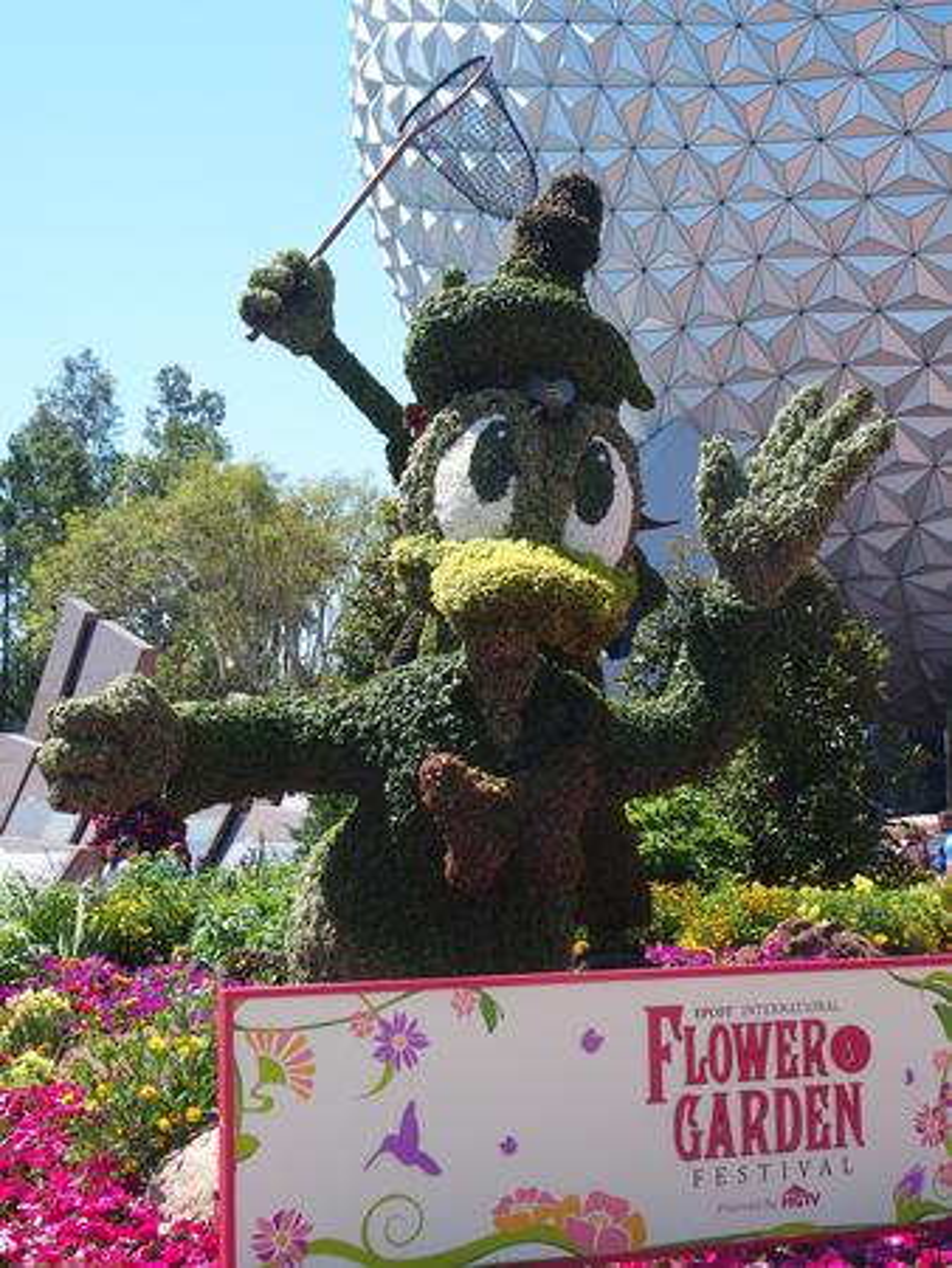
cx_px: 476
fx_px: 2271
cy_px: 634
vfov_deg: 31.2
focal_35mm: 62
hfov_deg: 23.7
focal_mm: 13.2
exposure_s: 1/640
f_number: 3.5
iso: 100
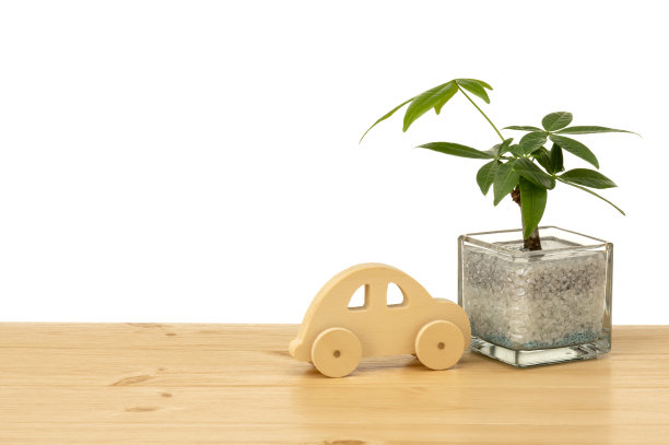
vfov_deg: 10.4
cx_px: 334
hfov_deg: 15.5
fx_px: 2451
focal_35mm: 132
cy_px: 222
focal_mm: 88
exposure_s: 1/160
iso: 100
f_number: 14
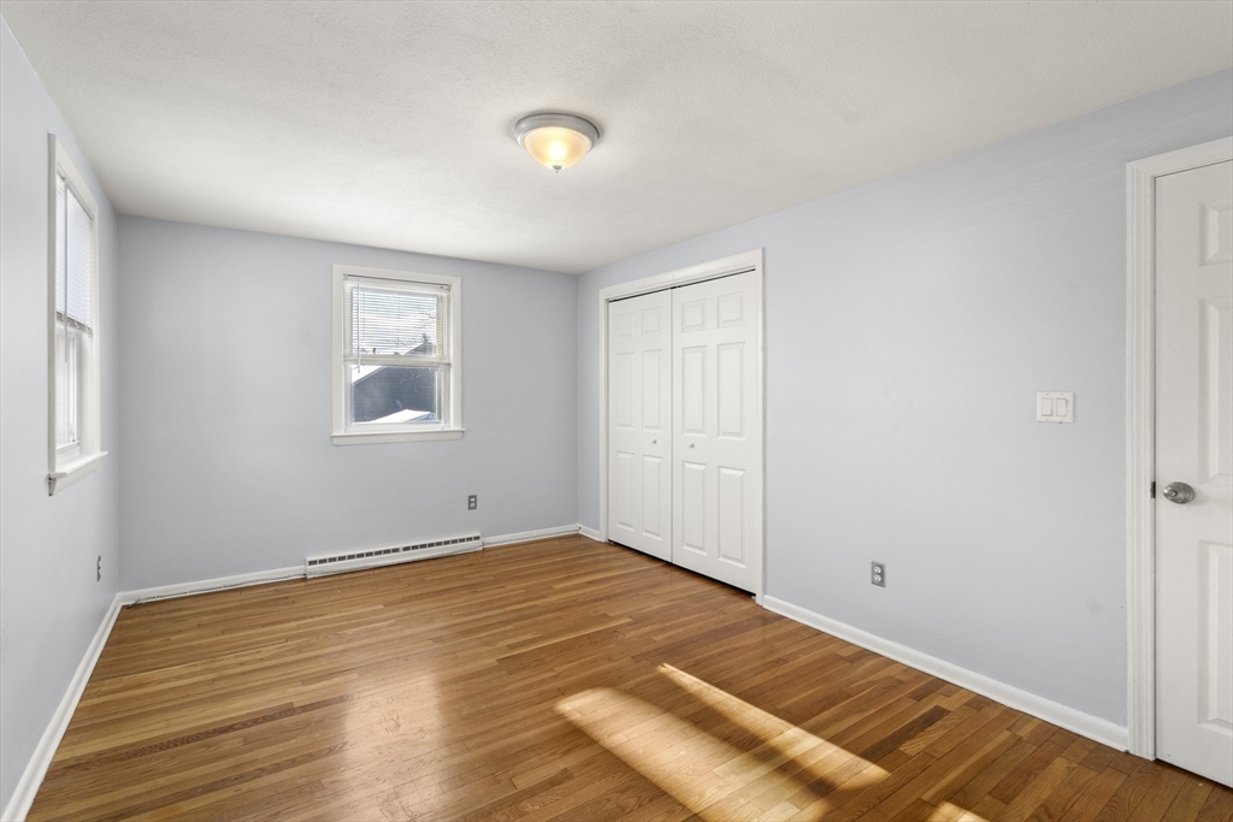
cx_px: 616
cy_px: 411
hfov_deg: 96.7
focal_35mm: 16
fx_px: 548
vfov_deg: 73.8
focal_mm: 16
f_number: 7.1
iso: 320
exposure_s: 1/13
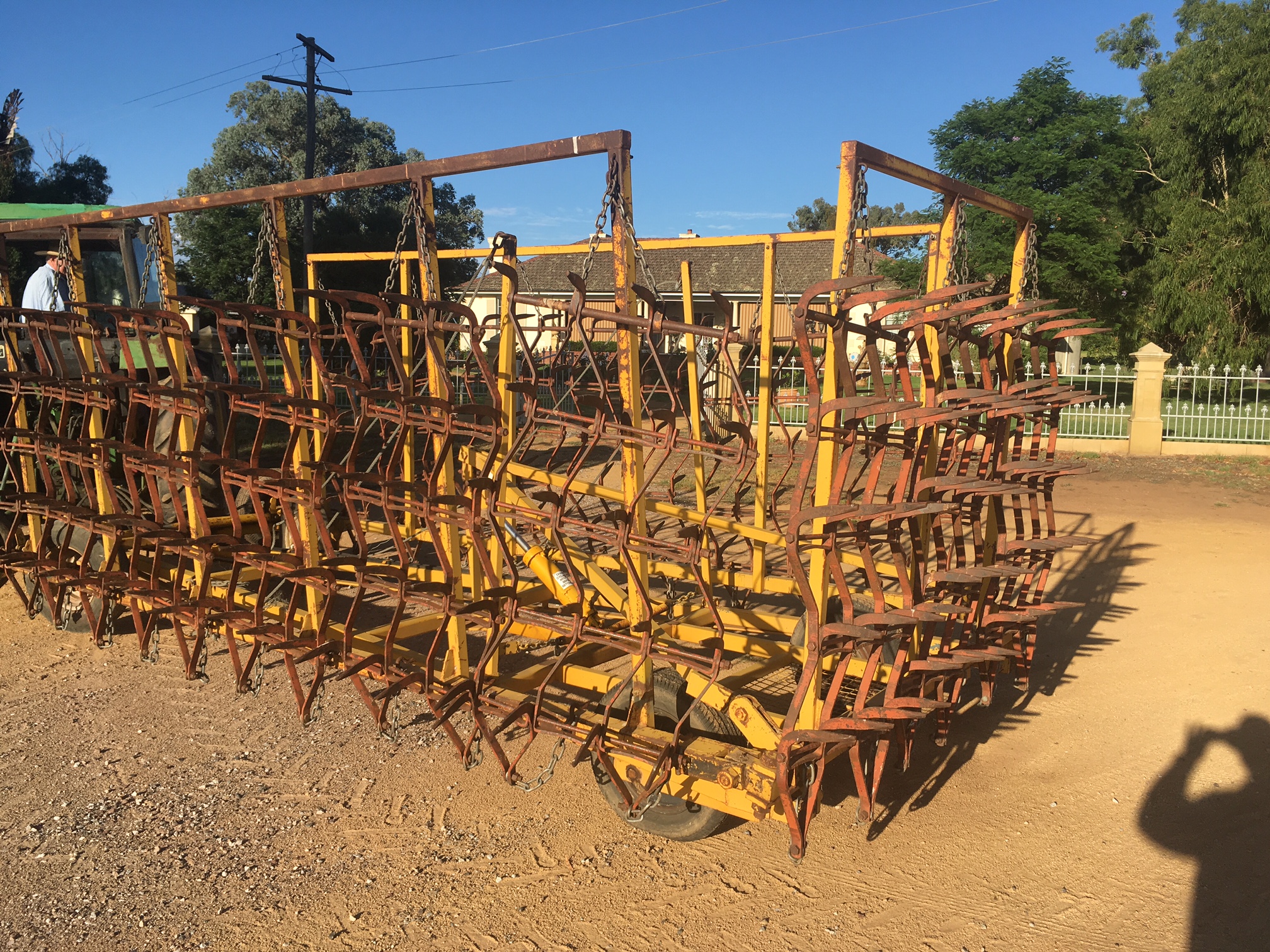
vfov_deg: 48.2
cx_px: 635
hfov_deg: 61.7
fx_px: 1064
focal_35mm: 29
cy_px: 476
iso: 25
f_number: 2.2
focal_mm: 4.15
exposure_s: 1/1399
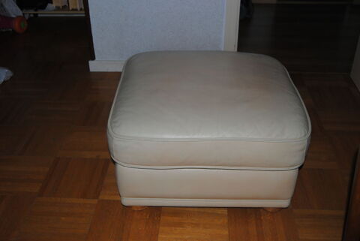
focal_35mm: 39
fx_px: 390
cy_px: 120
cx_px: 180
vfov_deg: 34.3
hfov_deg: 49.5
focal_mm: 26
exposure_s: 1/60
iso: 200
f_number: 4
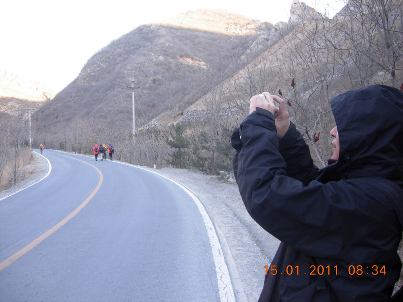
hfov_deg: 51.4
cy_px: 151
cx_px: 202
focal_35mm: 36
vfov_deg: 39.7
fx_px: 419
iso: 50
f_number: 2.7
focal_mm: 7.5
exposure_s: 1/42.7
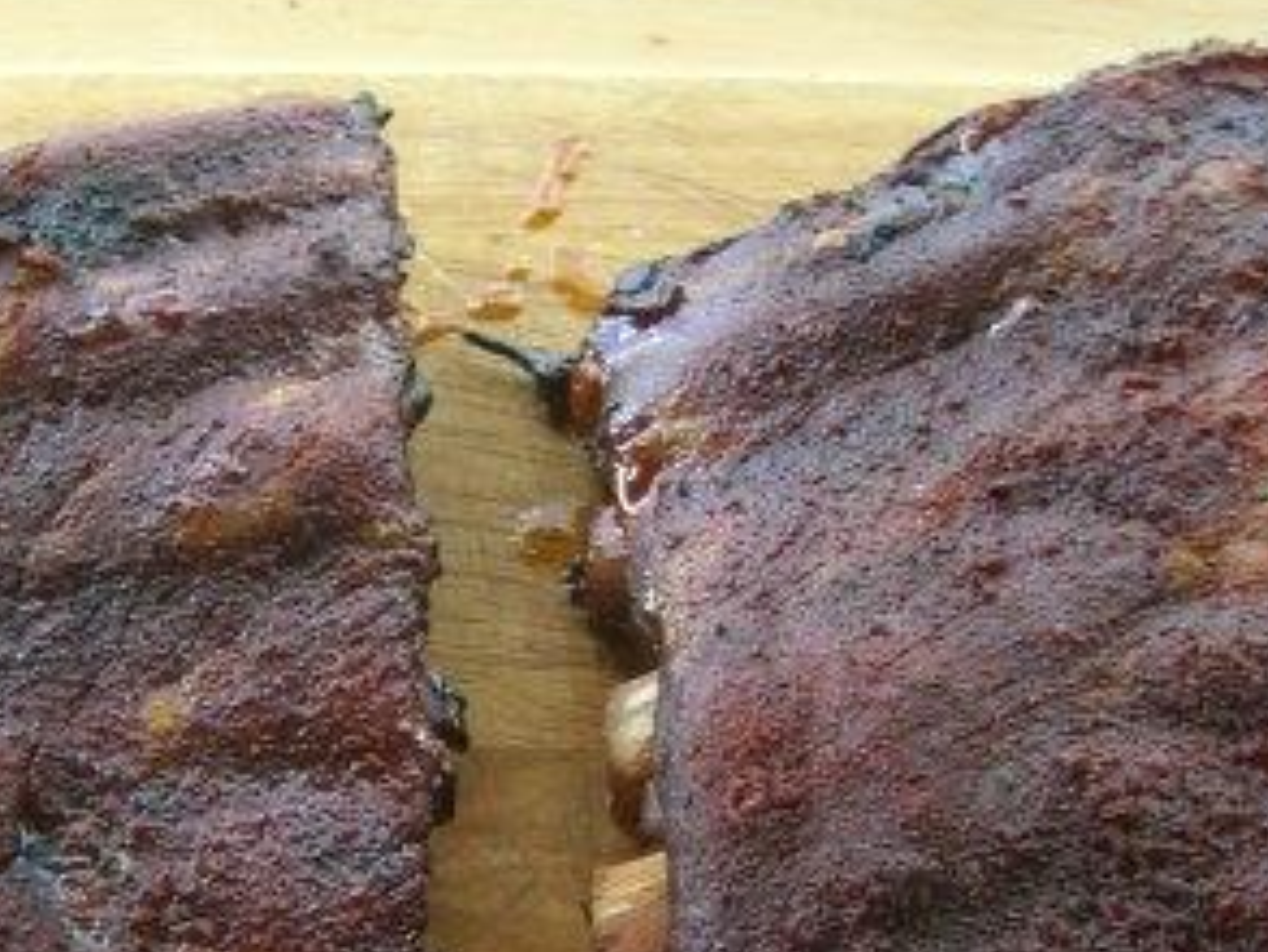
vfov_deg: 17.6
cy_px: 766
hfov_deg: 23.4
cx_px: 428
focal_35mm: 83
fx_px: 3042
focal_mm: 6.2
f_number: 2.7
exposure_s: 1/125
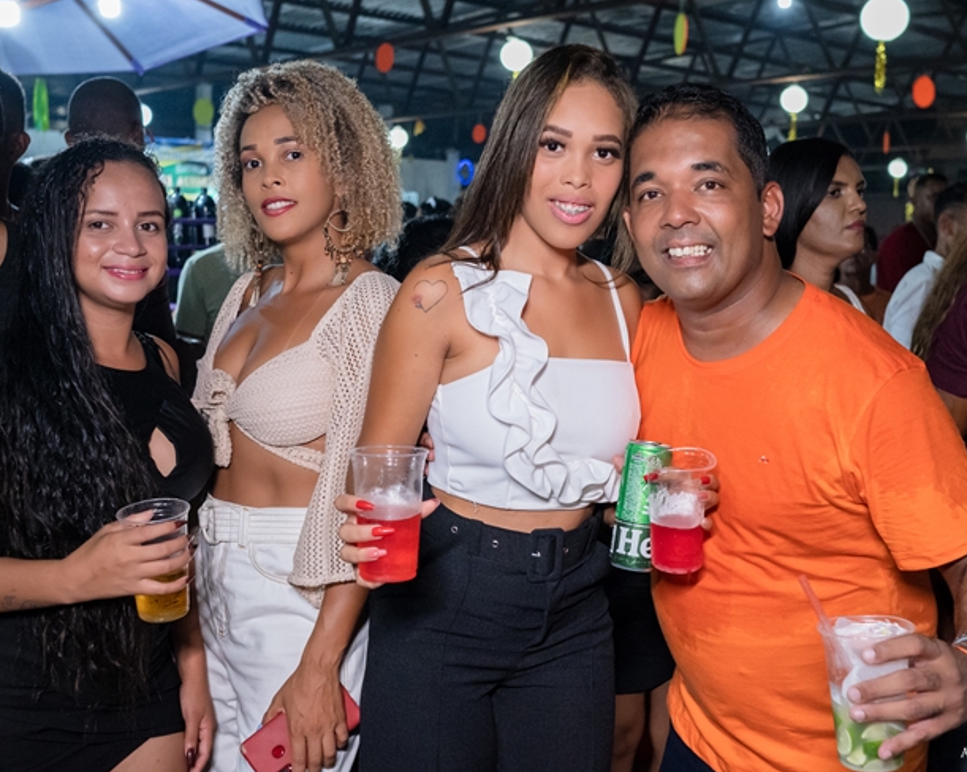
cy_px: 383
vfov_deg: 36.5
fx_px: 1173
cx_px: 477
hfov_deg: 44.8
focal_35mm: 41
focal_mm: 24
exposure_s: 1/250
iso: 2500
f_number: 3.2
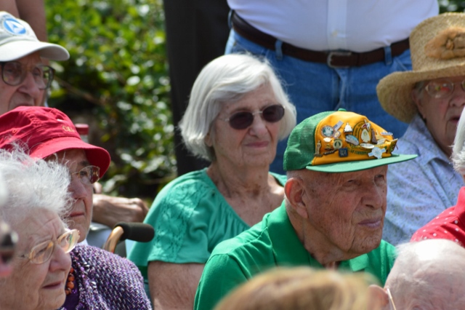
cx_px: 232
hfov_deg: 4.6
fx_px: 5809
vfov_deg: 3.1
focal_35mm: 450
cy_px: 155
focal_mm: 300
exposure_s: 1/320
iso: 400
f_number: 10
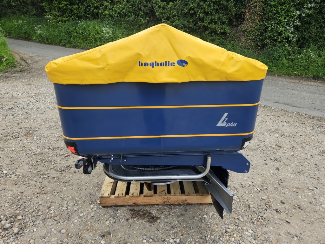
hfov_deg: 73.9
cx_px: 162
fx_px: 216
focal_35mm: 23
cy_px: 122
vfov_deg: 58.9
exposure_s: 1/256
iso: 25
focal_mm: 5.4
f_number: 1.8
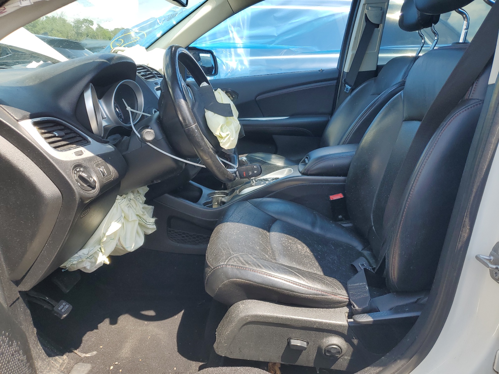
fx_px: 375
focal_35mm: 26
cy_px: 187
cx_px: 250
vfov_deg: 53.1
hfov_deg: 67.3
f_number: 1.5
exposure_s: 1/833
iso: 50
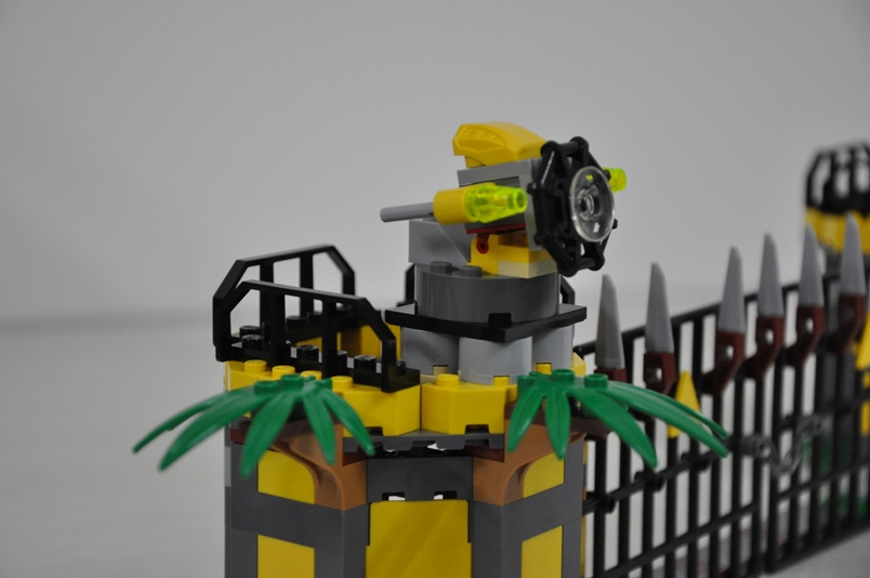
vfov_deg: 14.7
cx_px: 435
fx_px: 2245
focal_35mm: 93
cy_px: 289
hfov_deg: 21.9
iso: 1250
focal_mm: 62
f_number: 5.3
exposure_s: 1/30
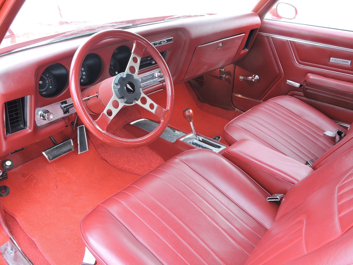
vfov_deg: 46.8
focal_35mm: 30
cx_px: 176
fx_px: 306
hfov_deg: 60.0
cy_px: 132
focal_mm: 5.4
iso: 100
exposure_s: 1/40
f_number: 3.5
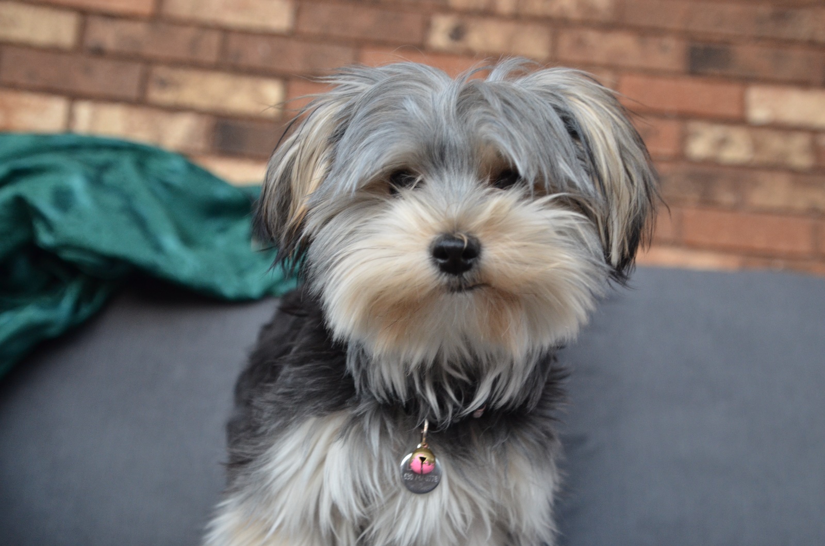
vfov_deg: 27.9
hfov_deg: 41.2
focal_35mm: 48
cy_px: 273
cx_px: 412
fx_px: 1097
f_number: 3.8
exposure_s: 1/30
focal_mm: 32
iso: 1000
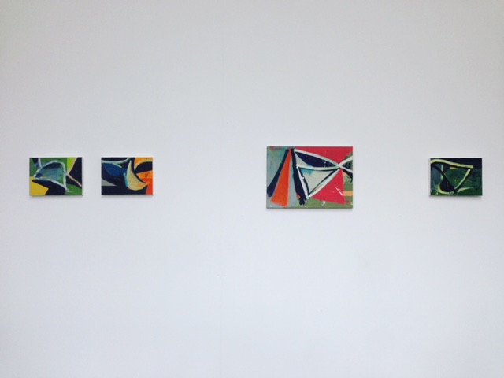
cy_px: 189
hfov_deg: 55.4
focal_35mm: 33
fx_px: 480
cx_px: 252
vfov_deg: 42.9
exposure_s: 1/30
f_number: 2.4
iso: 50
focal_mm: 4.12
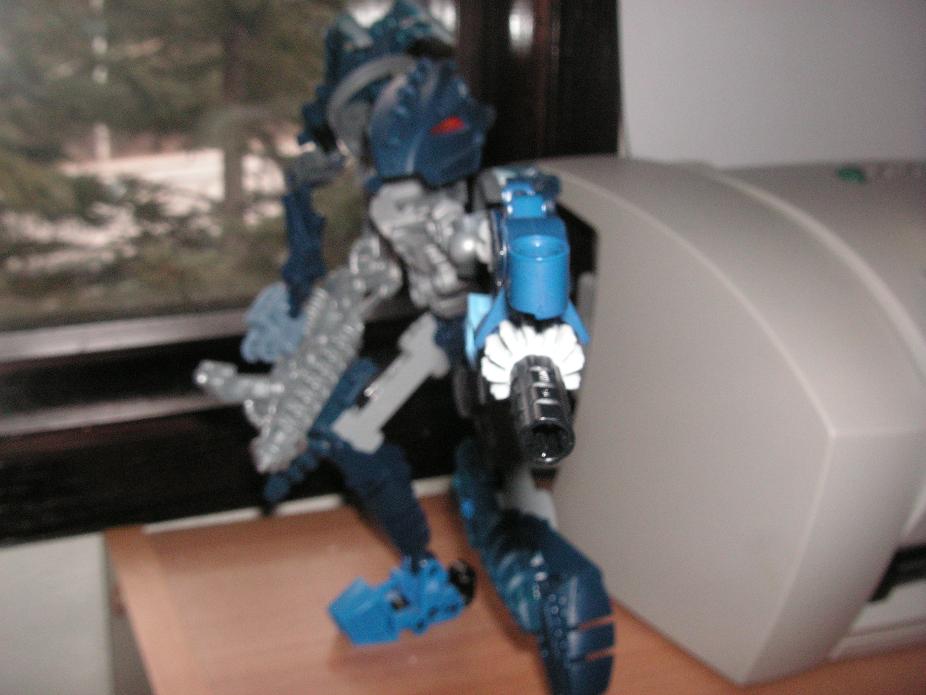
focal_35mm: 38
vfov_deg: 37.7
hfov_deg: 49.0
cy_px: 348
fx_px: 1017
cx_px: 463
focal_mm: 6.3
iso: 160
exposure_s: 1/45
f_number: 6.6
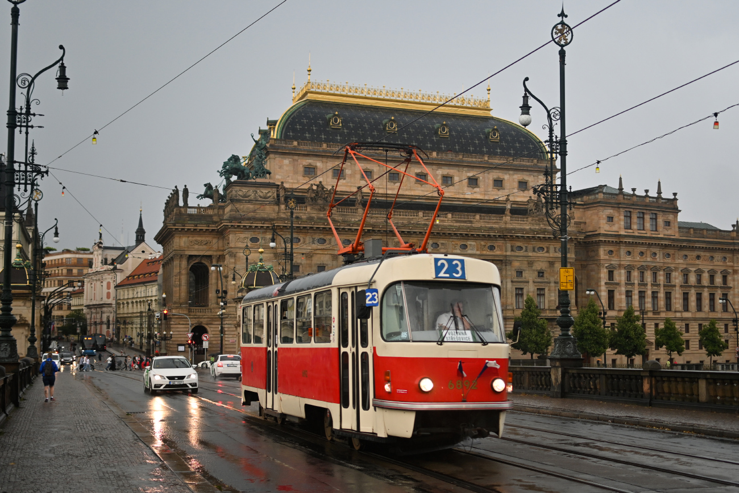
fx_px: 1078
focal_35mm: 52
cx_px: 370
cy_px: 246
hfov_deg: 37.8
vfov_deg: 25.8
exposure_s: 1/400
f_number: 2.5
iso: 160
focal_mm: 35
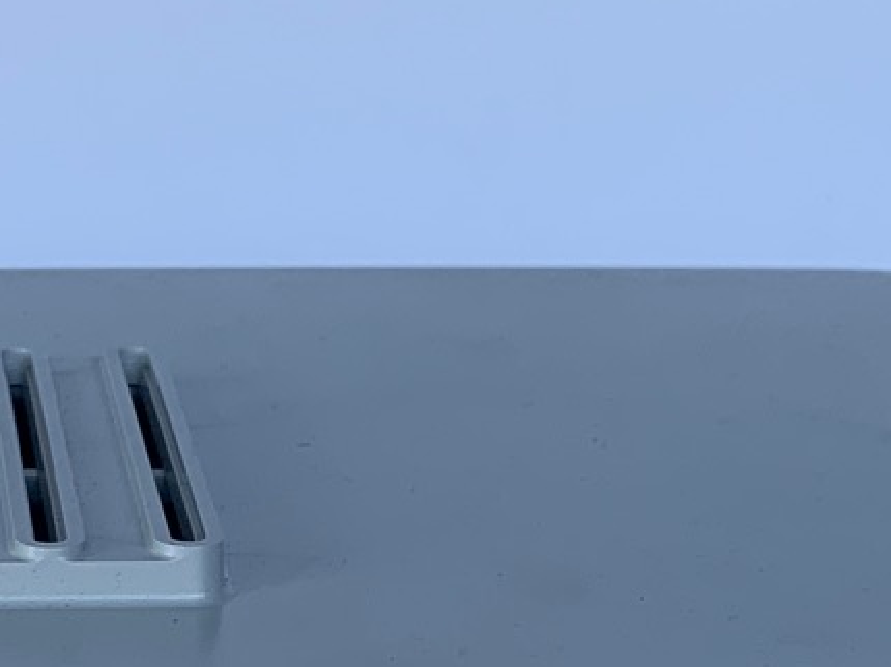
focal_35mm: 122
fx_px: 3138
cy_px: 1259
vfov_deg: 11.2
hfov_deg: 15.6
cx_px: -149
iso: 32
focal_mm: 4.25
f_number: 1.8
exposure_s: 1/122
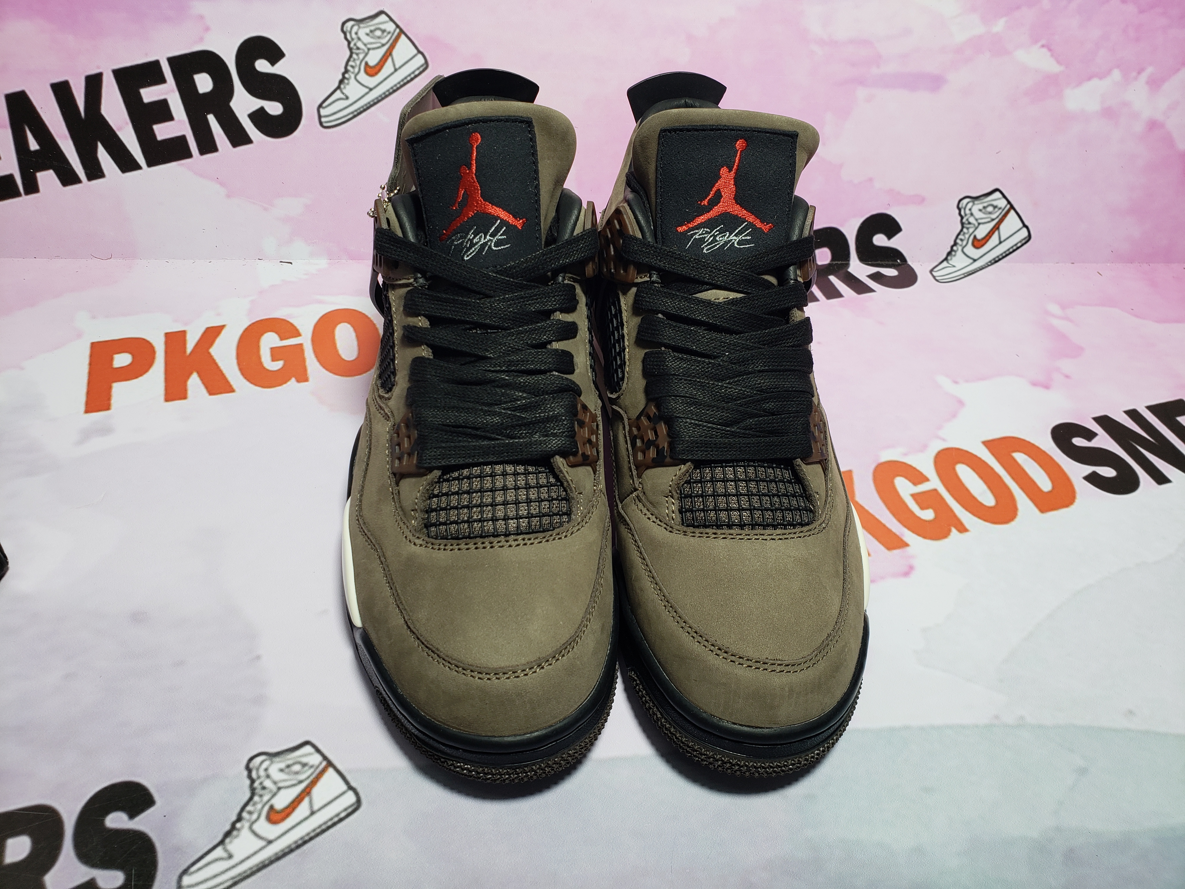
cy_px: 444
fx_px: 890
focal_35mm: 26
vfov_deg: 53.1
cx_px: 592
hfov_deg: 67.3
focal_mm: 4.3
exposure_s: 1/159
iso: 50
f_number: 2.4
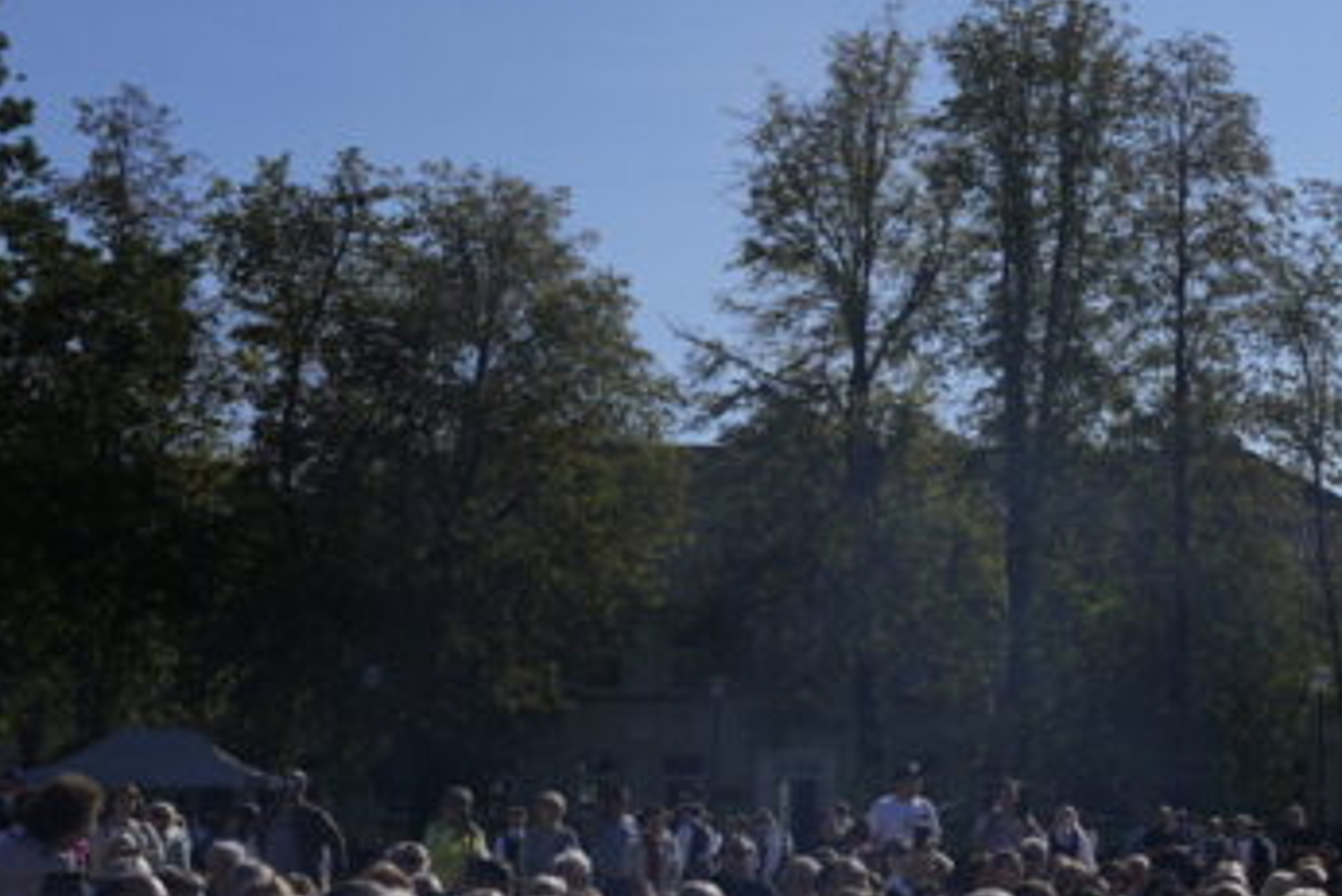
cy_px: 611
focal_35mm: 71
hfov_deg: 25.0
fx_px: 2648
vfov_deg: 19.1
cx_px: 1703
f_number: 3.5
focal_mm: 24
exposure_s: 1/5000
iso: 160
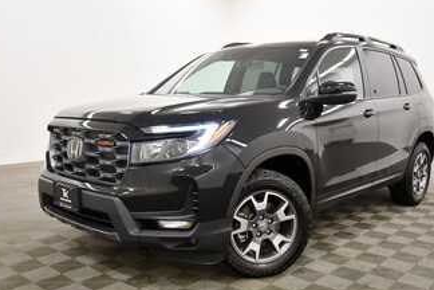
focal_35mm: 37
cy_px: 166
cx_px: 232
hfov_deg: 51.8
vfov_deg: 35.9
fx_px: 446
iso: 1400
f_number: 5.6
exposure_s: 1/125
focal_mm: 20
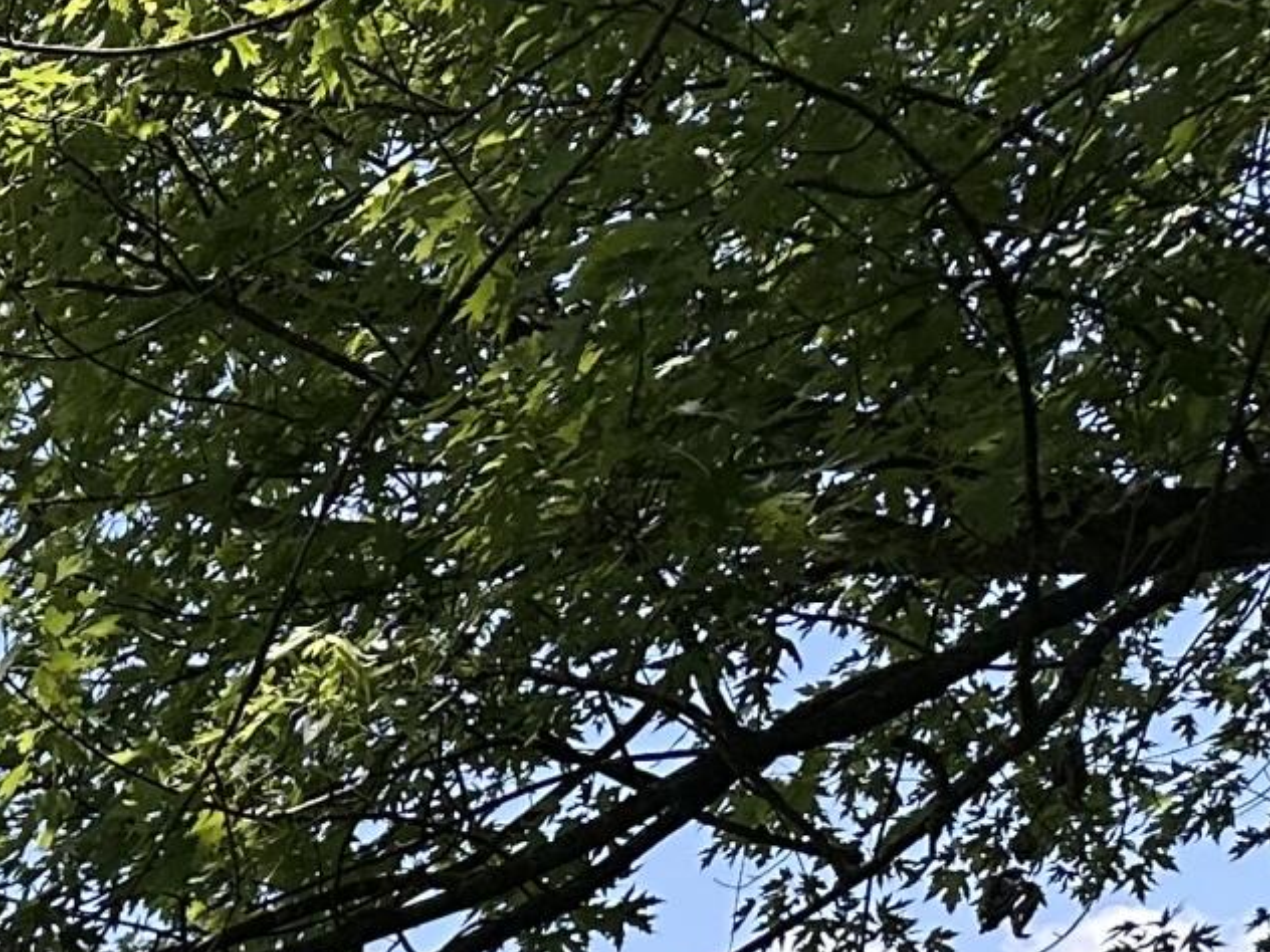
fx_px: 4182
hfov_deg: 14.0
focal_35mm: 114
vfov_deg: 11.5
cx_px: -1433
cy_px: 1980
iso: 80
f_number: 1.78
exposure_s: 1/3155
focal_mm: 6.86
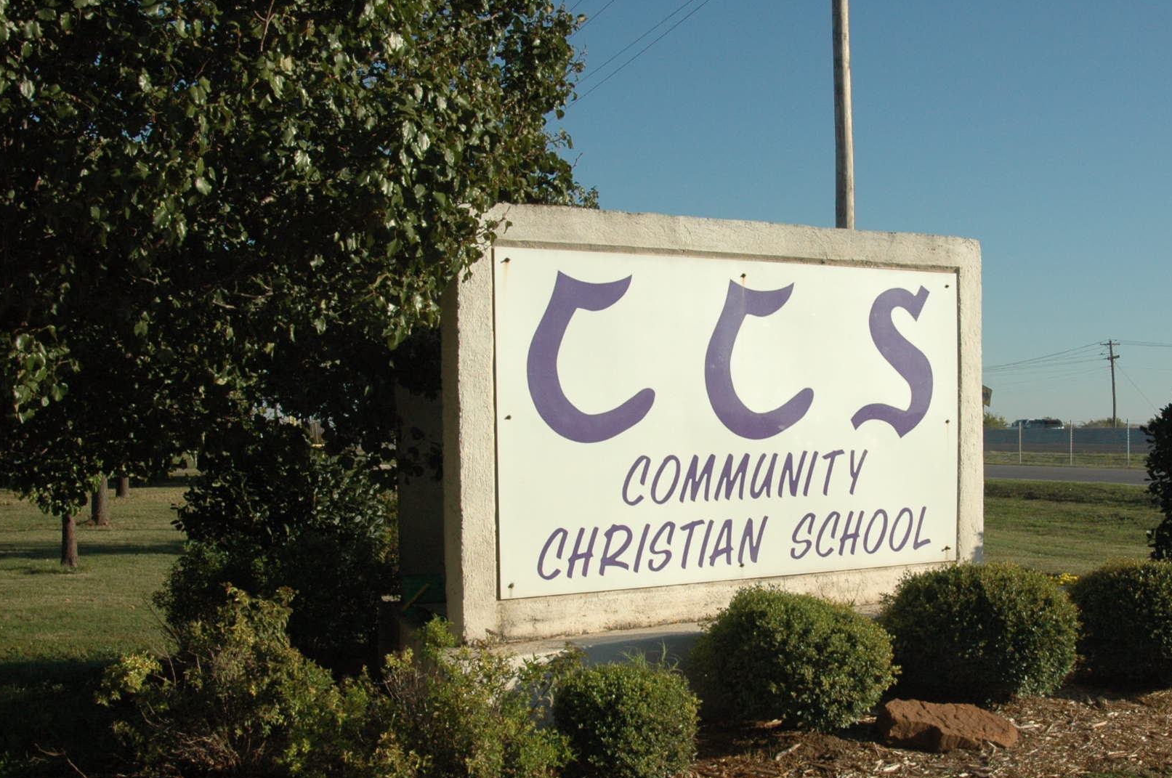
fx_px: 1626
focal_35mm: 50
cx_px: 751
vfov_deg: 26.8
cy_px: 479
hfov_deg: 39.3
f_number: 11
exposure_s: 1/500
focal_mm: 24
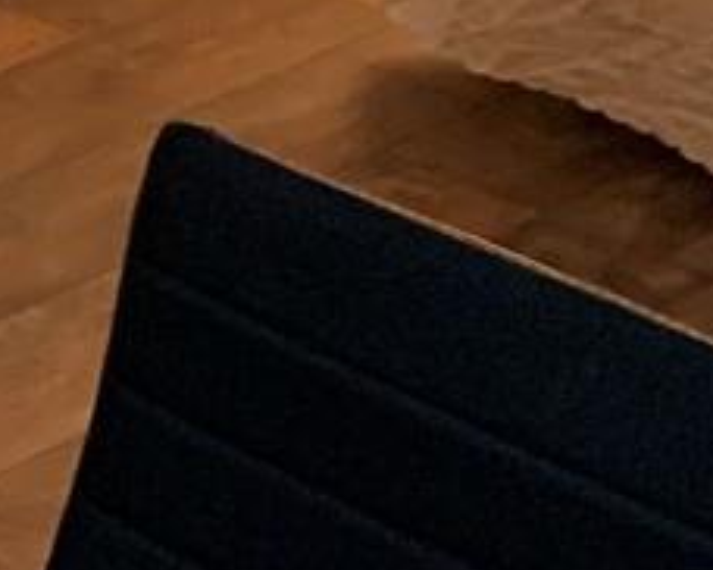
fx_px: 3753
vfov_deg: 8.0
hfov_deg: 8.5
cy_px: -808
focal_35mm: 178
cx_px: -1617
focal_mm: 4.25
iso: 320
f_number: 1.8
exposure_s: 1/30
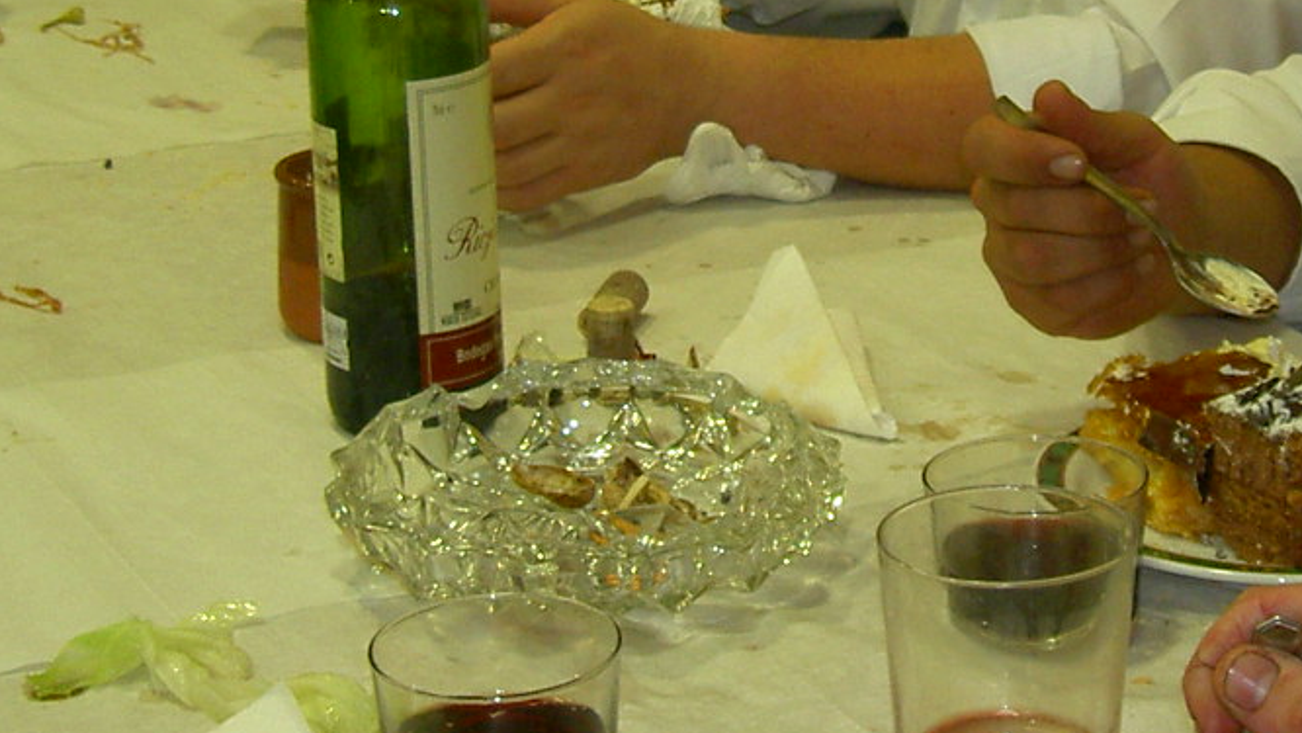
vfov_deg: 11.8
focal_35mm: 102
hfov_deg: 20.9
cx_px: 872
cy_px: 59
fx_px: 3522
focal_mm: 8
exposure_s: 1/59.5
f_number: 2.8
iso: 100
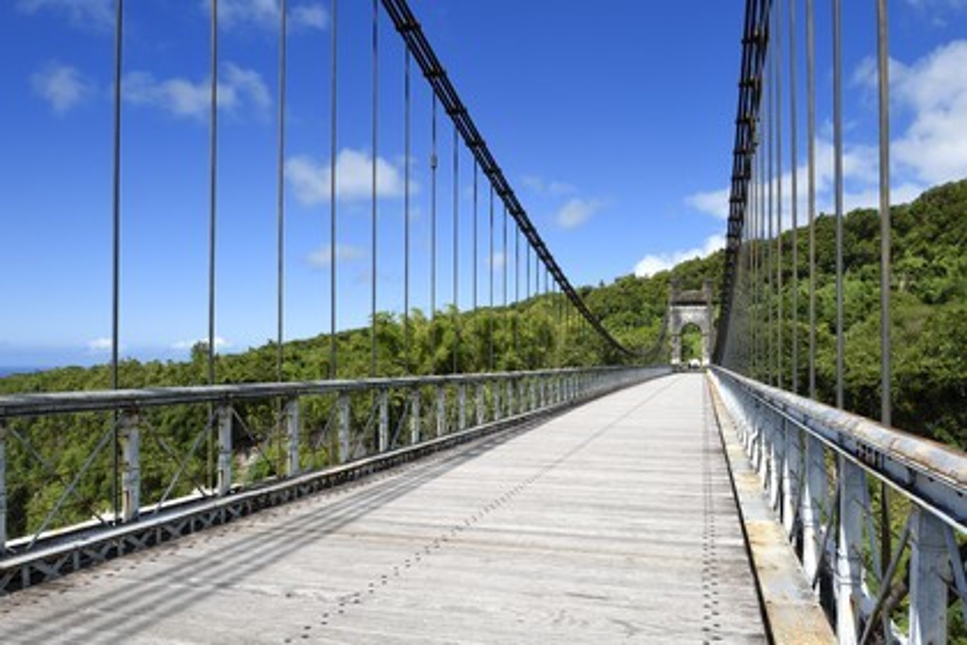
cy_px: 322
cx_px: 484
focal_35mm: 24
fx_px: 645
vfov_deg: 53.1
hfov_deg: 73.7
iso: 200
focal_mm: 24
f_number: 13
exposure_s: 1/250
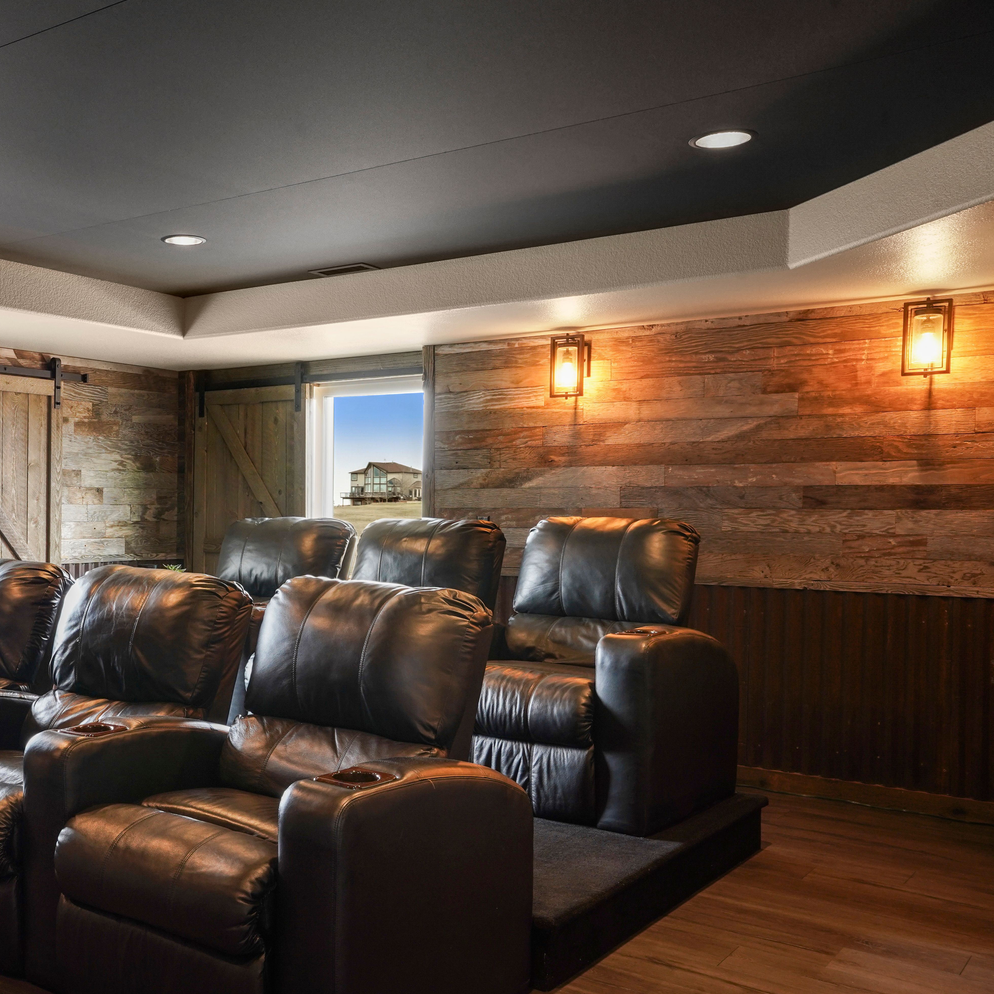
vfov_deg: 47.2
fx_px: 1137
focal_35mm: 35
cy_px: 495
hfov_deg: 45.4
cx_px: 237
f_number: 11
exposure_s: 1/2.5
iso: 800
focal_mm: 27
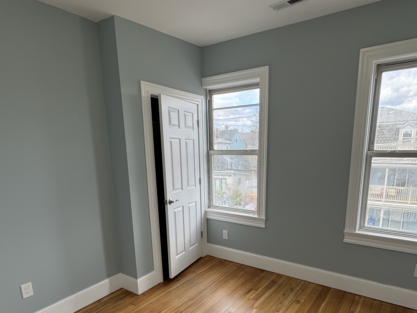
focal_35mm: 23
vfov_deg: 57.4
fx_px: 277
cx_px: 227
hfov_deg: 73.8
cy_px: 213
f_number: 2.2
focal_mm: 2.22
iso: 50
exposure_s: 1/120
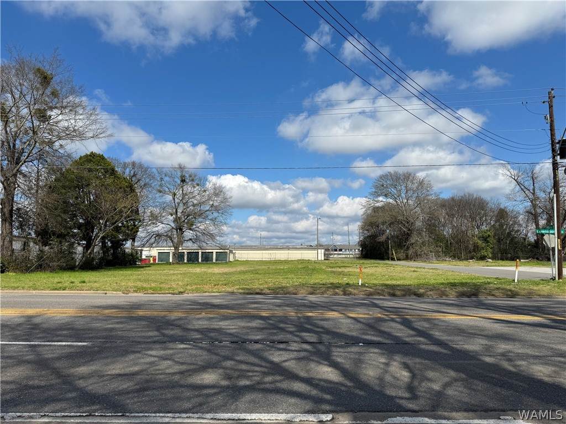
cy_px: 212
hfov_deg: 71.6
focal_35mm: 24
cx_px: 283
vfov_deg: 56.8
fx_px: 392
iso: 80
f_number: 1.78
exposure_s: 1/6410
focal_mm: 6.76
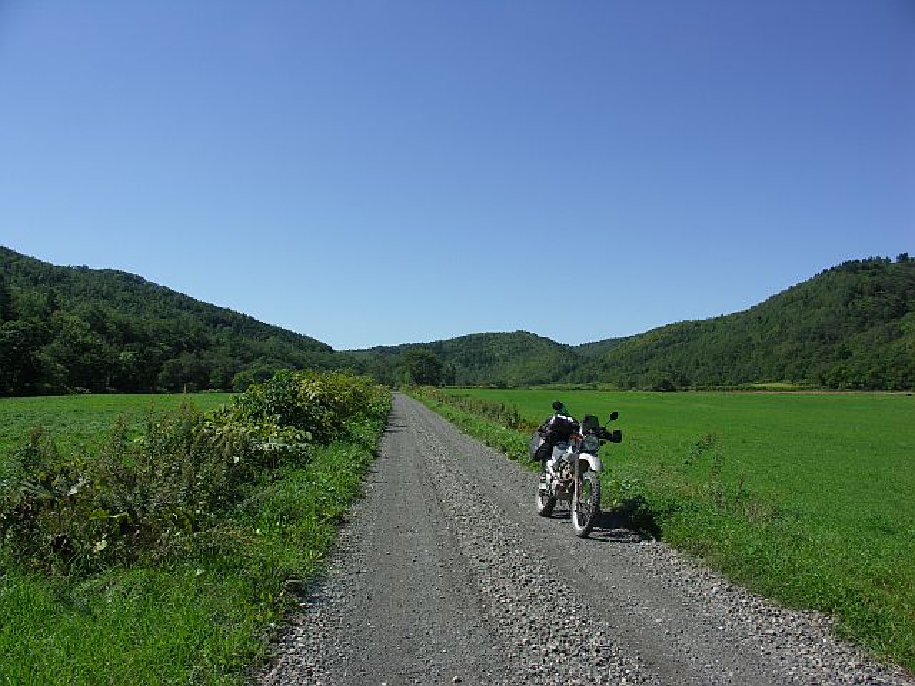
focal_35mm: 28
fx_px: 740
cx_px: 458
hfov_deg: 63.4
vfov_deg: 49.7
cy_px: 343
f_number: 5.6
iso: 50
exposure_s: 1/320
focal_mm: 7.2
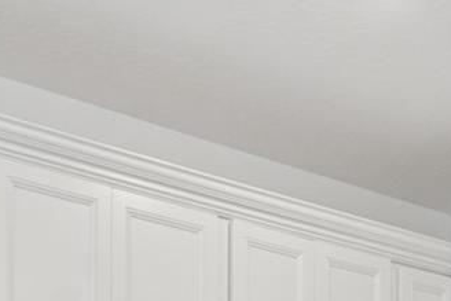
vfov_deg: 14.4
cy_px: 590
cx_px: 160
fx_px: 1008
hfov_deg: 25.1
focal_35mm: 80
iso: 200
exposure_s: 1/15
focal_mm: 11
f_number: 8
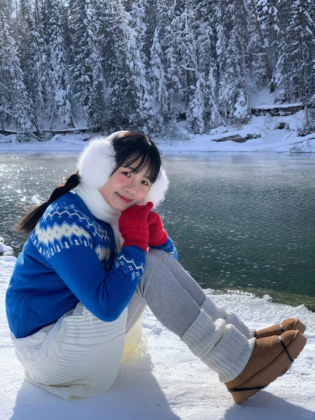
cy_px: 210
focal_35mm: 52
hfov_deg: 28.0
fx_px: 631
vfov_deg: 36.8
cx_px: 158
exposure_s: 1/999
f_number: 2.4
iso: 16
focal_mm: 6
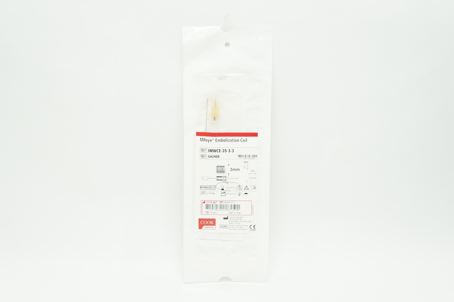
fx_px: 510
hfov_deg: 48.0
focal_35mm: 40
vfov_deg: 32.9
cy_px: 151
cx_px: 227
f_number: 7.1
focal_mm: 27
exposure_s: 1/40
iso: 400
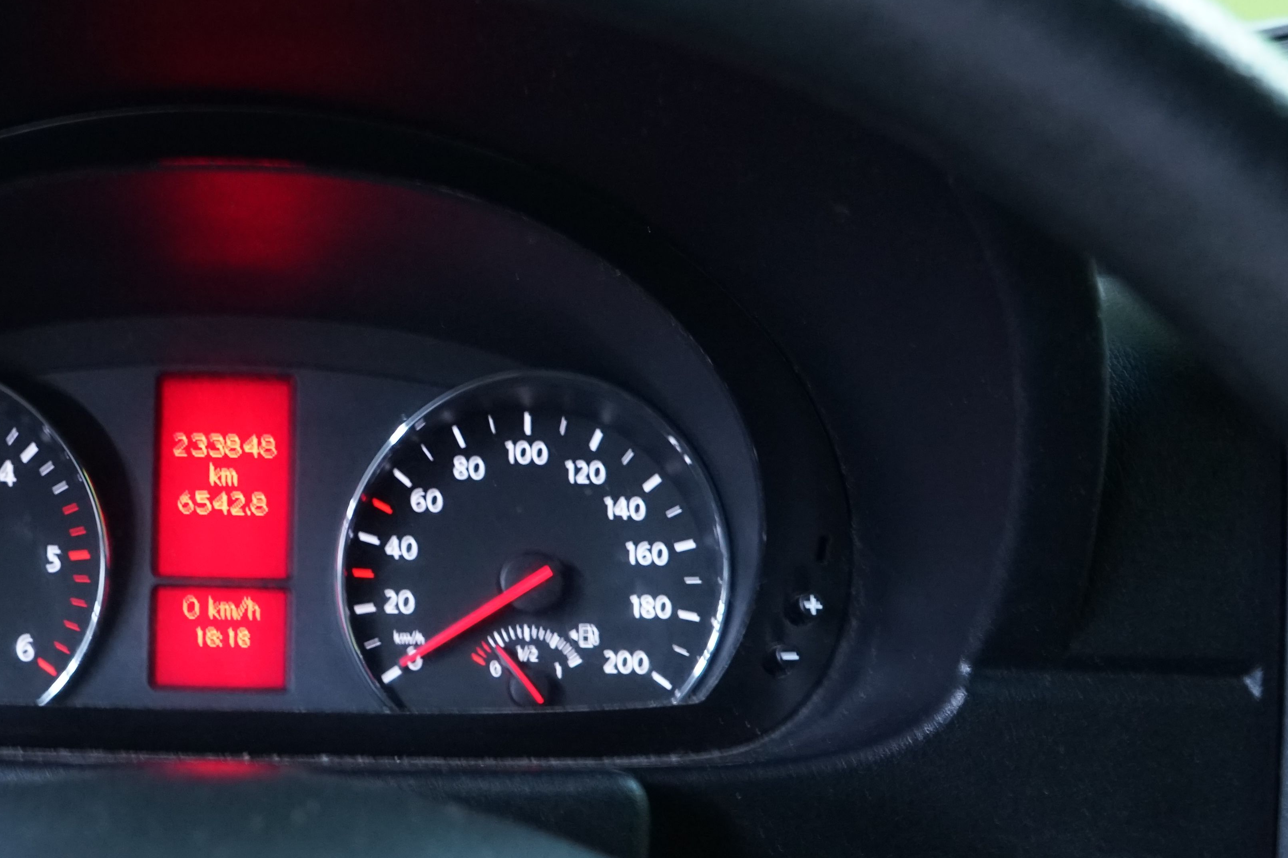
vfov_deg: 25.0
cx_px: 230
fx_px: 1932
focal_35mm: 54
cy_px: 502
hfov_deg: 35.5
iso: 2500
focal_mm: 29
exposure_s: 1/6
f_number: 5.6
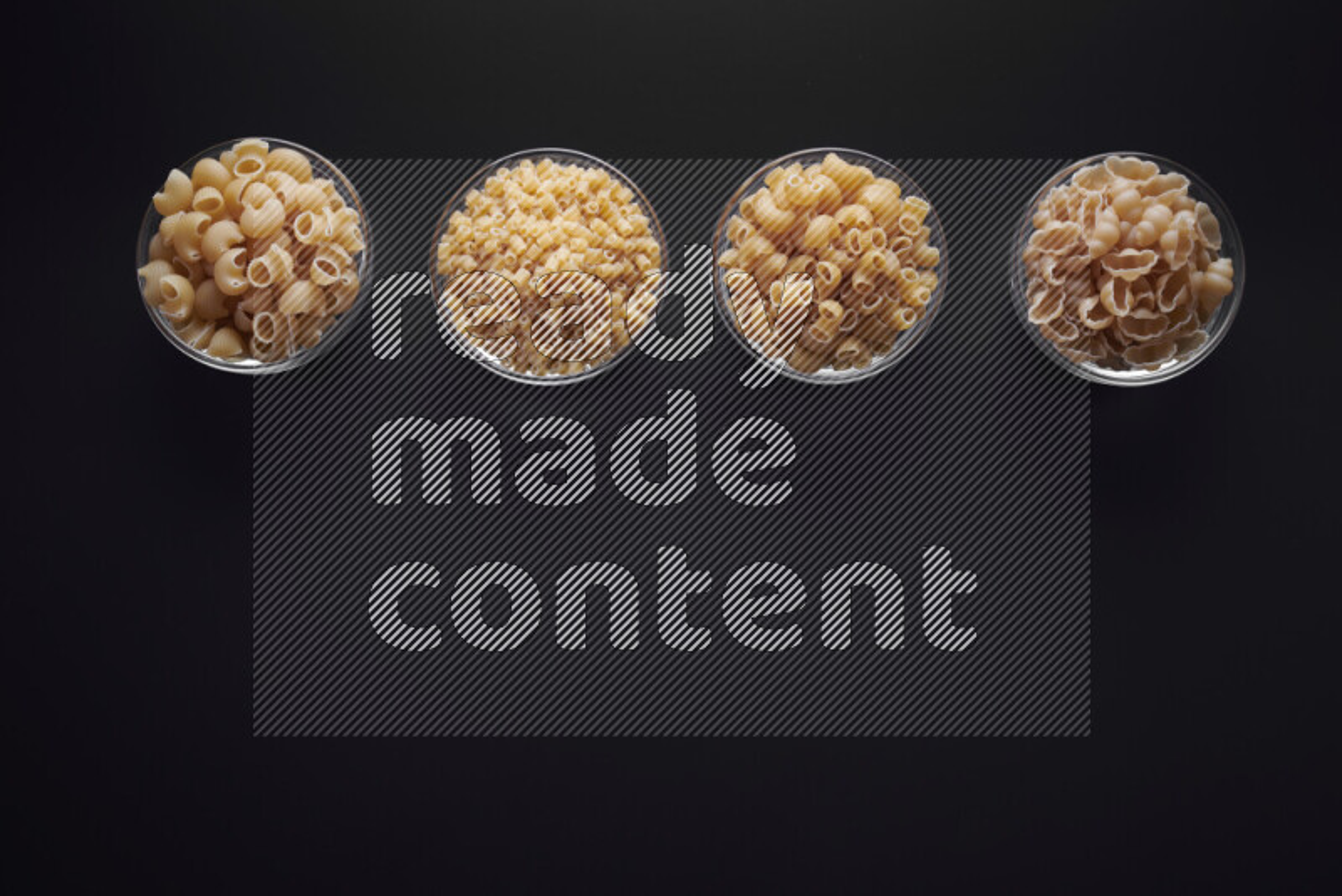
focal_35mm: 50
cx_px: 671
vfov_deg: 27.0
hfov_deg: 39.6
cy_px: 448
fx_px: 1864
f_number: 8
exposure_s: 1/100
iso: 100
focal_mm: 50
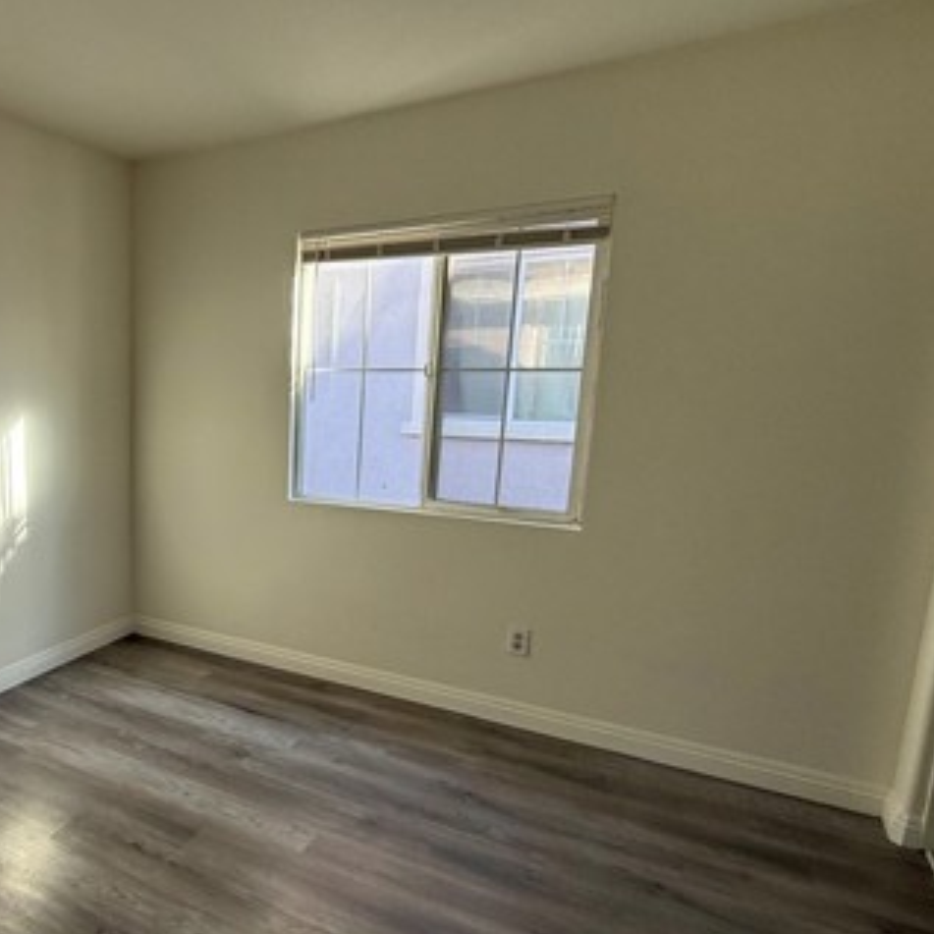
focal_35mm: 25
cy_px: 513
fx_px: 763
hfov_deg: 56.6
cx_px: 141
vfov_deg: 62.8
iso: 100
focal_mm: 2.22
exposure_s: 1/99
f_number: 2.2
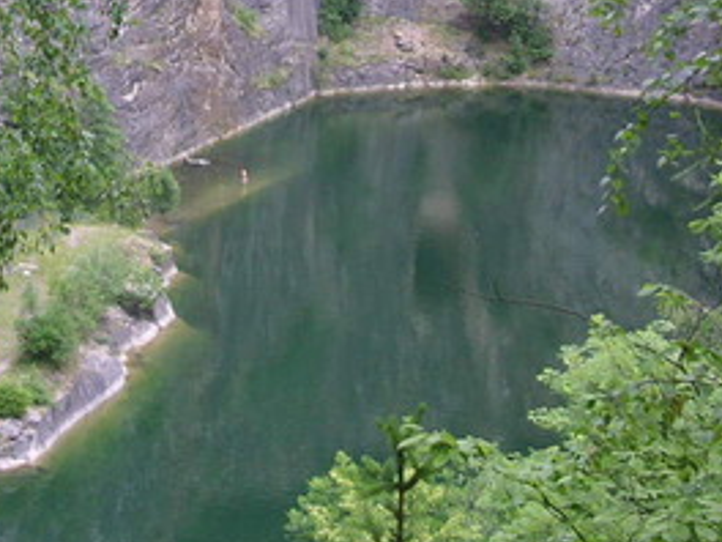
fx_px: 2336
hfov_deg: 17.5
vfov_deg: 13.1
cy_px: 41
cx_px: 265
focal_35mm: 112
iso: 50
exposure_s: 1/250
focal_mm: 6.1
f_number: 2.8
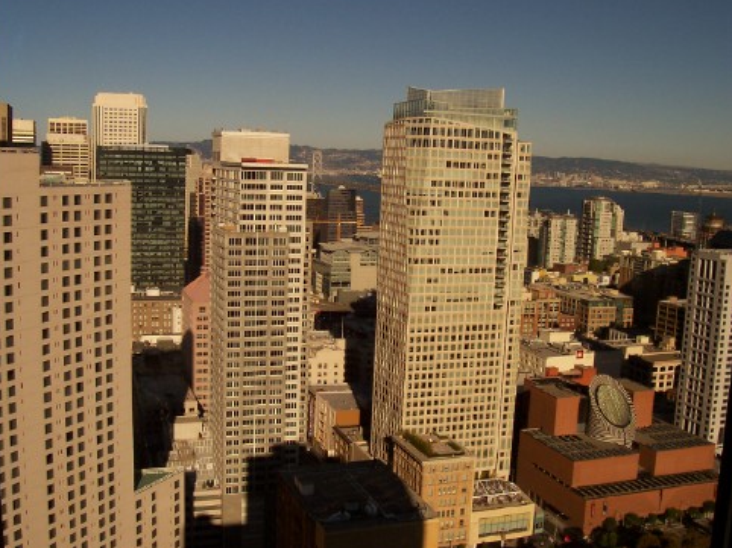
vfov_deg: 36.8
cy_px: 276
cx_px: 348
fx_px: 824
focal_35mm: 39
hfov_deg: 47.9
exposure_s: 1/250
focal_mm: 5.6
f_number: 5.6
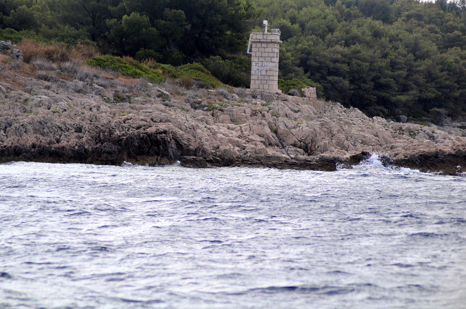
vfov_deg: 5.1
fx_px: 3490
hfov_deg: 7.6
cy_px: 154
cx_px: 233
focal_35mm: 270
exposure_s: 1/2500
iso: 320
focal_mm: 180
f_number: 4.8
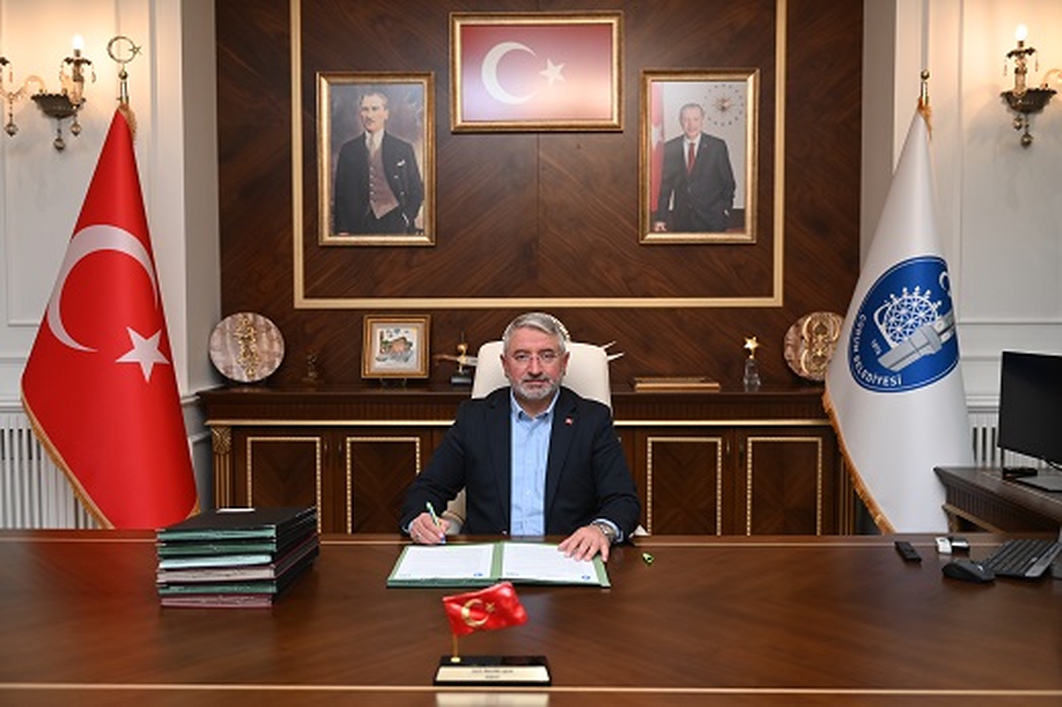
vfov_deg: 41.1
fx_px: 943
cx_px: 531
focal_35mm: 32
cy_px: 354
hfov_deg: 58.7
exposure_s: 1/160
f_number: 3.2
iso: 640
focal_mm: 32
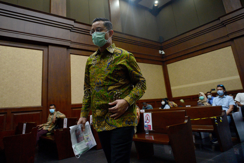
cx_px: 122
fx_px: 115
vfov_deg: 70.5
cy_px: 82
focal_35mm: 17
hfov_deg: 93.3
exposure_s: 1/125
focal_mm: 17
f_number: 2.8
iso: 3200
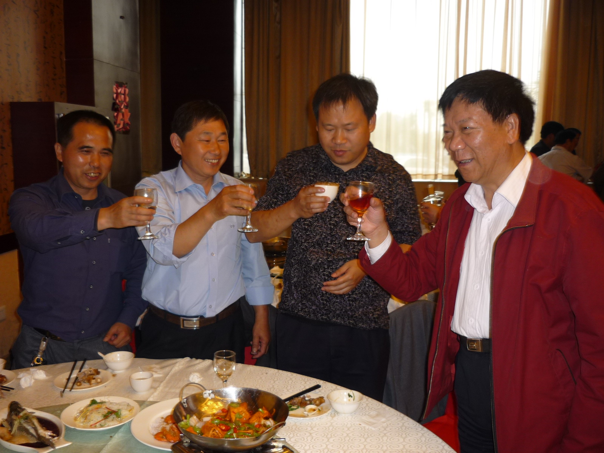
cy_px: 226
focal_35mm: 33
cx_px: 302
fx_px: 576
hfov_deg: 55.4
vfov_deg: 42.9
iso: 100
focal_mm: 5.5
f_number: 2.8
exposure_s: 1/30
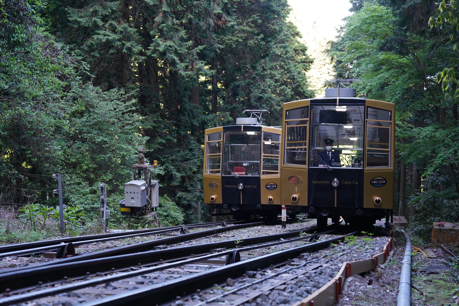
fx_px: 816
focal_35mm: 64
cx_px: 230
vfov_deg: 21.2
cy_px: 153
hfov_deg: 31.4
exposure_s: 1/125
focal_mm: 64
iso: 640
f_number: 4
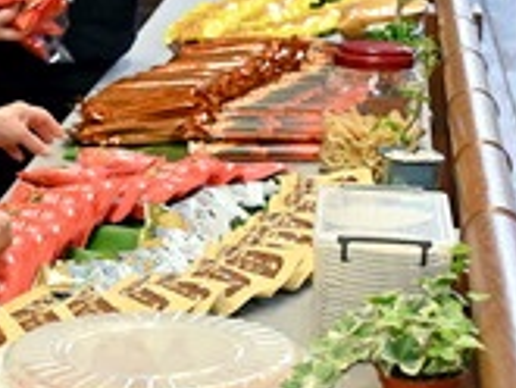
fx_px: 1909
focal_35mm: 128
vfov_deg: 11.5
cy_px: 42
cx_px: 106
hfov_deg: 15.3
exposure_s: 1/200
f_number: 4
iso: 9000
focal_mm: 44
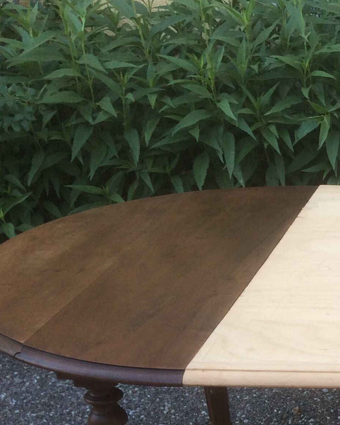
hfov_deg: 17.4
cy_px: 409
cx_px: 519
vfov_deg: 23.3
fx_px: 994
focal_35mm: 79
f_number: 2.2
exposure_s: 1/50
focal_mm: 4.15
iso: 40
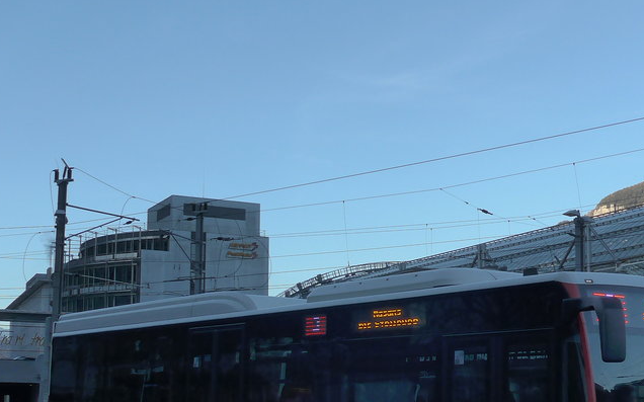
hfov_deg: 35.0
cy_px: 291
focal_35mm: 58
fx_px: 1018
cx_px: 398
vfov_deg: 22.2
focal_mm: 6
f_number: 3.2
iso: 160
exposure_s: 1/640
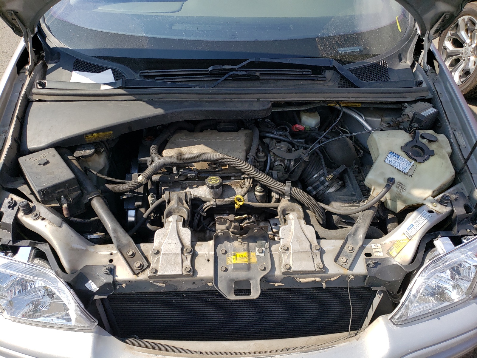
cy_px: 179
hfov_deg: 67.3
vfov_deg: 53.1
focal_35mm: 26
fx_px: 358
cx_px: 238
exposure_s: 1/1667
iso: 50
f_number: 1.5
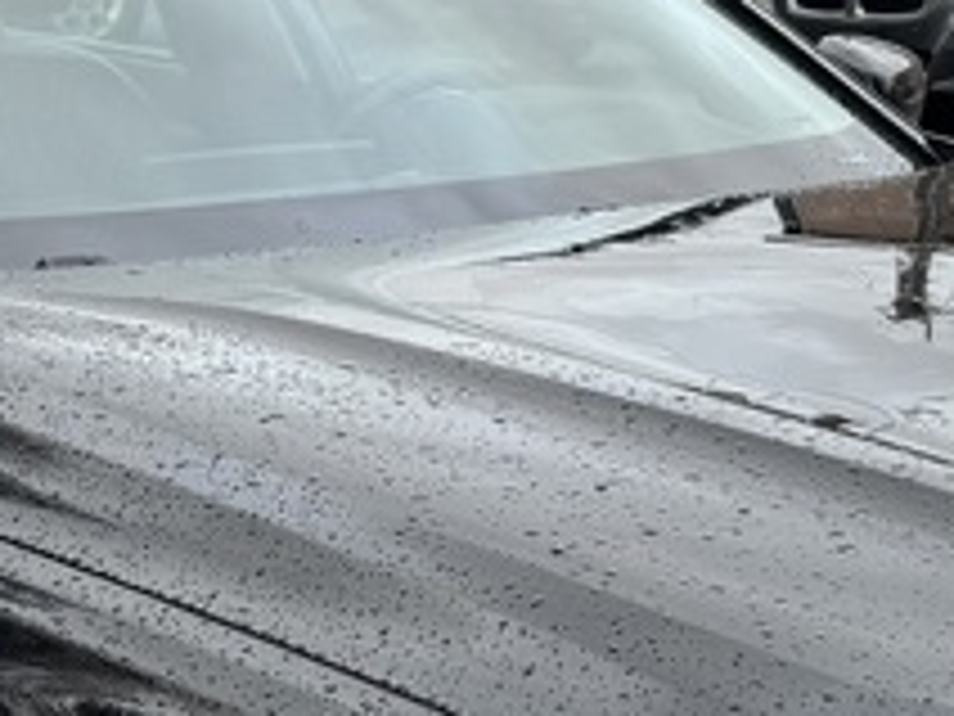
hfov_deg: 17.0
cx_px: 513
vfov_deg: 12.7
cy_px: 653
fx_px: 3197
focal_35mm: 116
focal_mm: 6.76
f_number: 1.78
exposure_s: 1/122
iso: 64
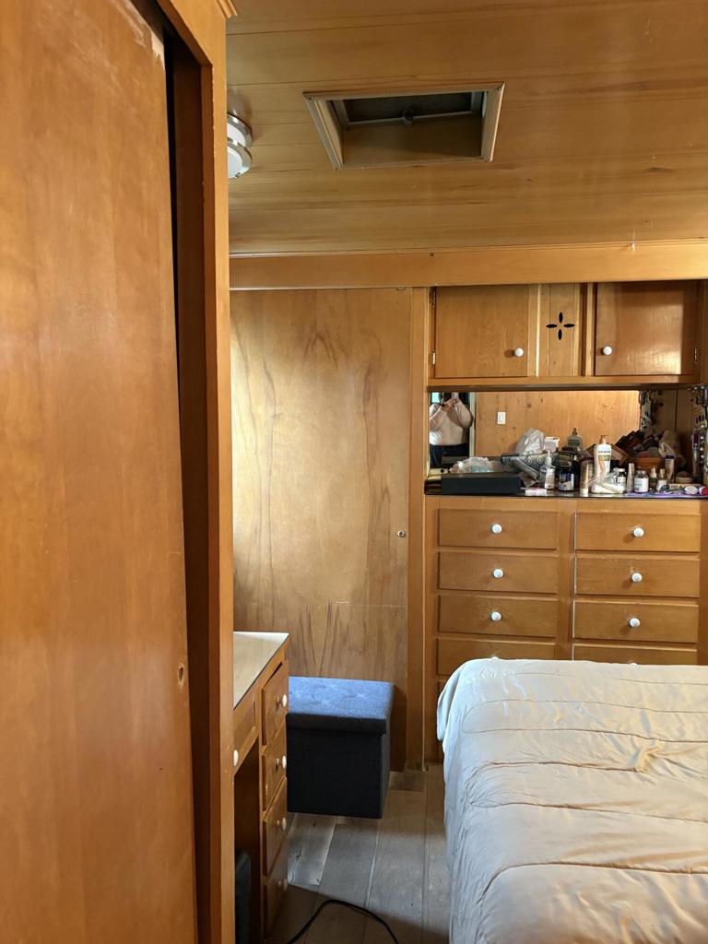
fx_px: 709
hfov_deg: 53.1
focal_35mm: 26
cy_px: 472
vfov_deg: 67.3
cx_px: 354
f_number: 1.6
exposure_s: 1/30
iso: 500
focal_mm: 5.96
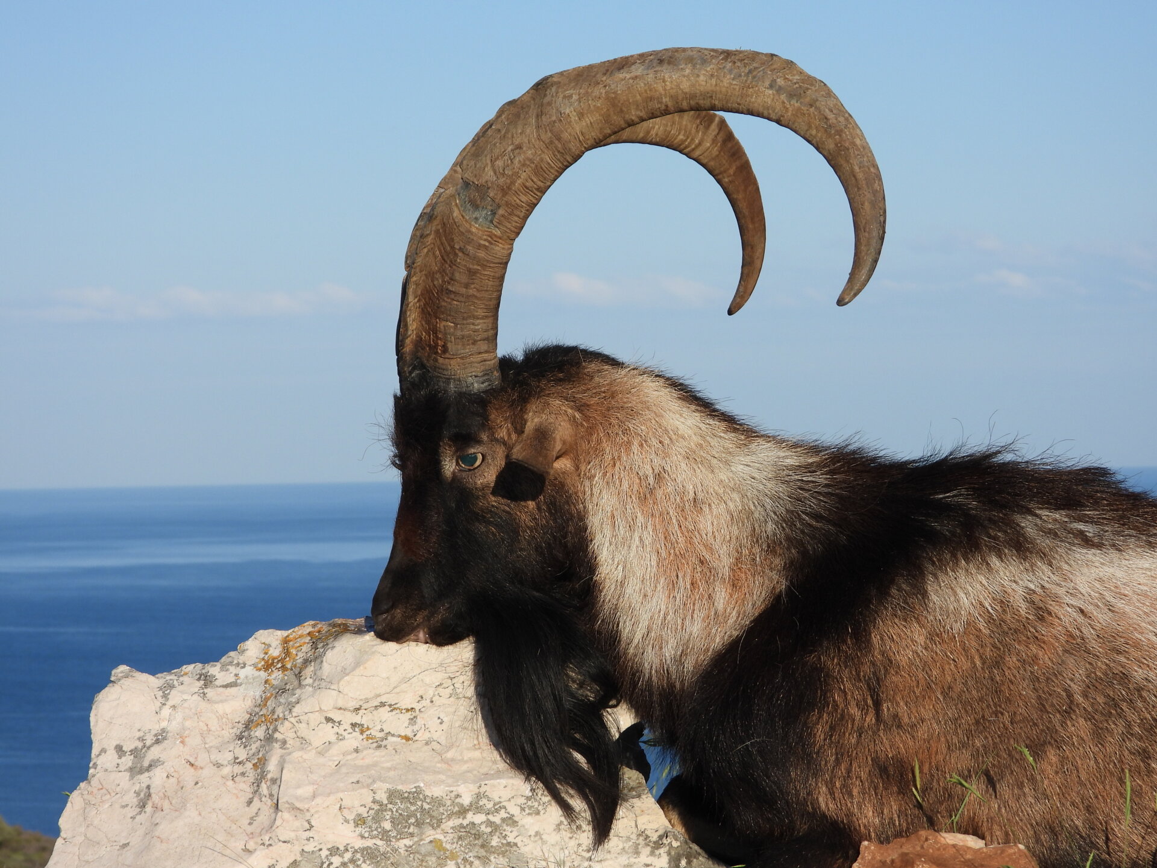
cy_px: 434
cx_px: 578
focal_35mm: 125
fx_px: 4178
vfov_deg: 11.9
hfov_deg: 15.8
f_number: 4
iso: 100
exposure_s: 1/1000
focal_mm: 22.5
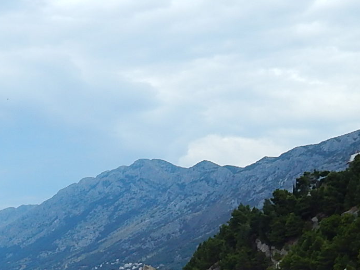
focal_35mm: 115
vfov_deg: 12.1
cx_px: -72
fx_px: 1197
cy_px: 441
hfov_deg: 16.4
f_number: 3.3
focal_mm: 6.1
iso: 125
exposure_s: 1/1000
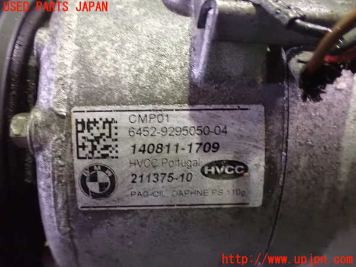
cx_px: 178
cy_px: 134
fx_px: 309
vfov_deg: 46.8
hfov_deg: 60.0
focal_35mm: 30
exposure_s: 1/25
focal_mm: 5.4
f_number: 2.3
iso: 1600
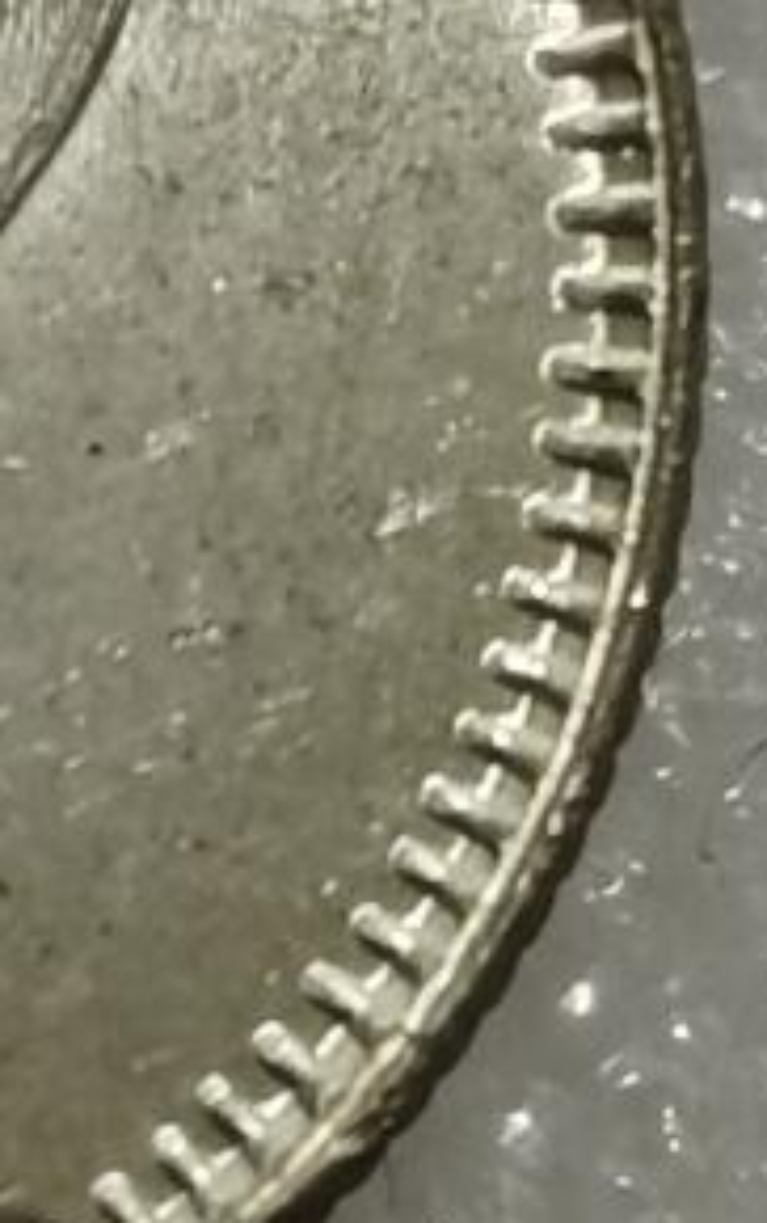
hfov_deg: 3.4
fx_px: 12705
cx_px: -881
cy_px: -25
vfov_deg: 5.5
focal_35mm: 381
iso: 50
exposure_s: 1/120
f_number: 1.8
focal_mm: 5.58
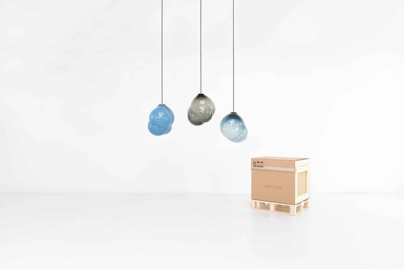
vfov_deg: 47.9
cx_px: 202
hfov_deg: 67.4
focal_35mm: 27
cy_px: 134
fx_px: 303
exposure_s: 1/125
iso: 200
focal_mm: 18
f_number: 5.6
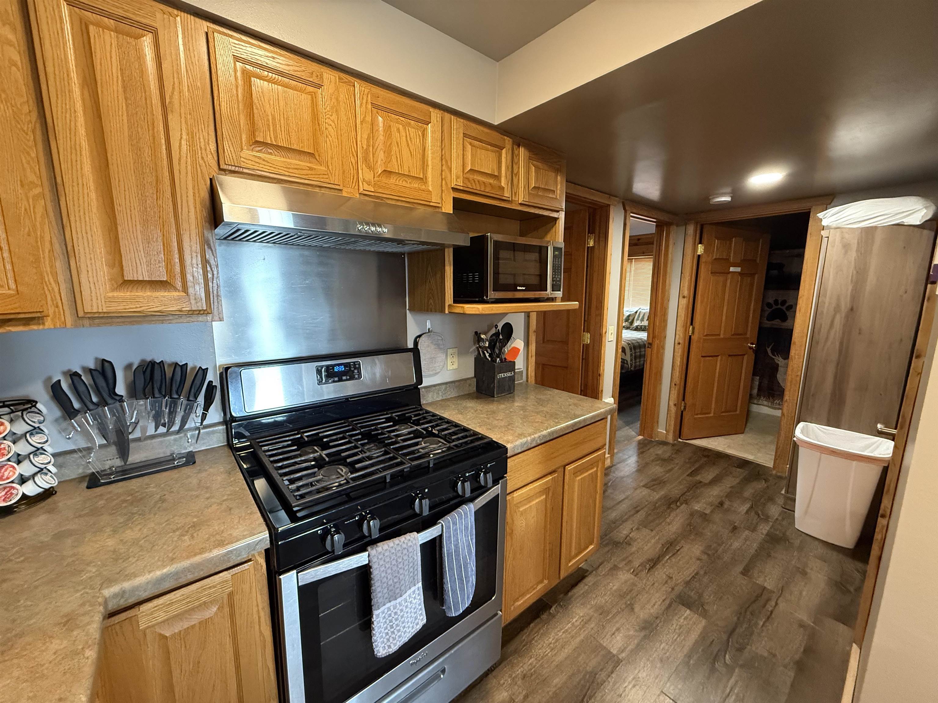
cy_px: 352
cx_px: 469
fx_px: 379
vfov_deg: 85.7
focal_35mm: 14
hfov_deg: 102.1
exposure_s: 1/60
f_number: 2.2
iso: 640
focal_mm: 2.22
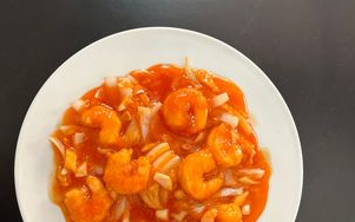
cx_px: 169
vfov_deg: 32.1
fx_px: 377
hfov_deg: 50.4
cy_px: 168
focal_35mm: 39
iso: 125
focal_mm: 5.7
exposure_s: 1/63
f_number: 1.5
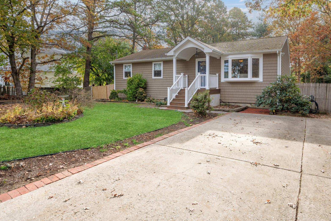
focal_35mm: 21
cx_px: 206
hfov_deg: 79.8
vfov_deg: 59.1
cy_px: 90
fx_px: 193
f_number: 5.6
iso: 320
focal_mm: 16
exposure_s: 1/200
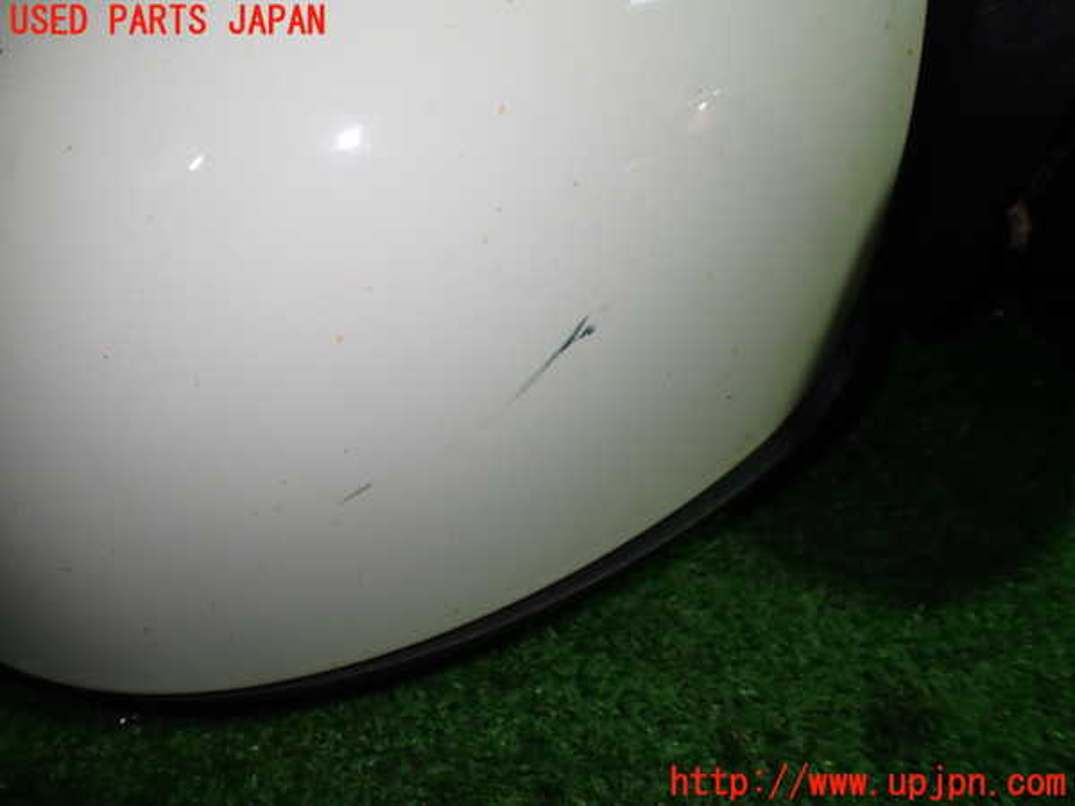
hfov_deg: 60.0
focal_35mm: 30
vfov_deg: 46.8
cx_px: 538
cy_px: 403
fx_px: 932
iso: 160
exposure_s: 1/125
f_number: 2.3
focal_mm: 5.4
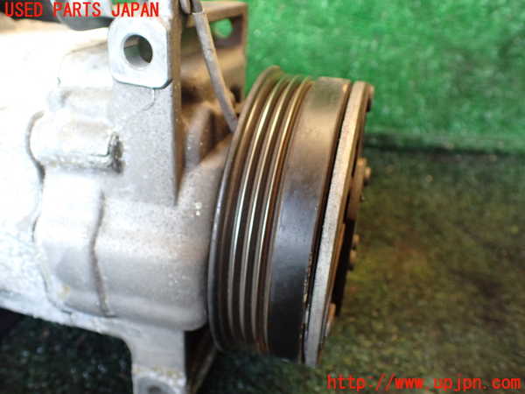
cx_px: 262
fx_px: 455
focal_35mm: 30
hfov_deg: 60.0
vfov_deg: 46.8
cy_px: 197
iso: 800
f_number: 2.3
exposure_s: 1/100
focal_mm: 5.4
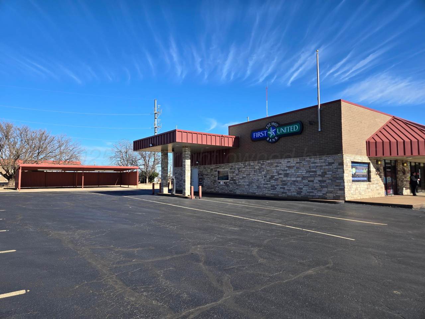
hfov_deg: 73.9
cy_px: 160
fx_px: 282
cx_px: 212
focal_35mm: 23
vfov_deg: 58.9
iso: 25
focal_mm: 5.4
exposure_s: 1/1529
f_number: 1.8
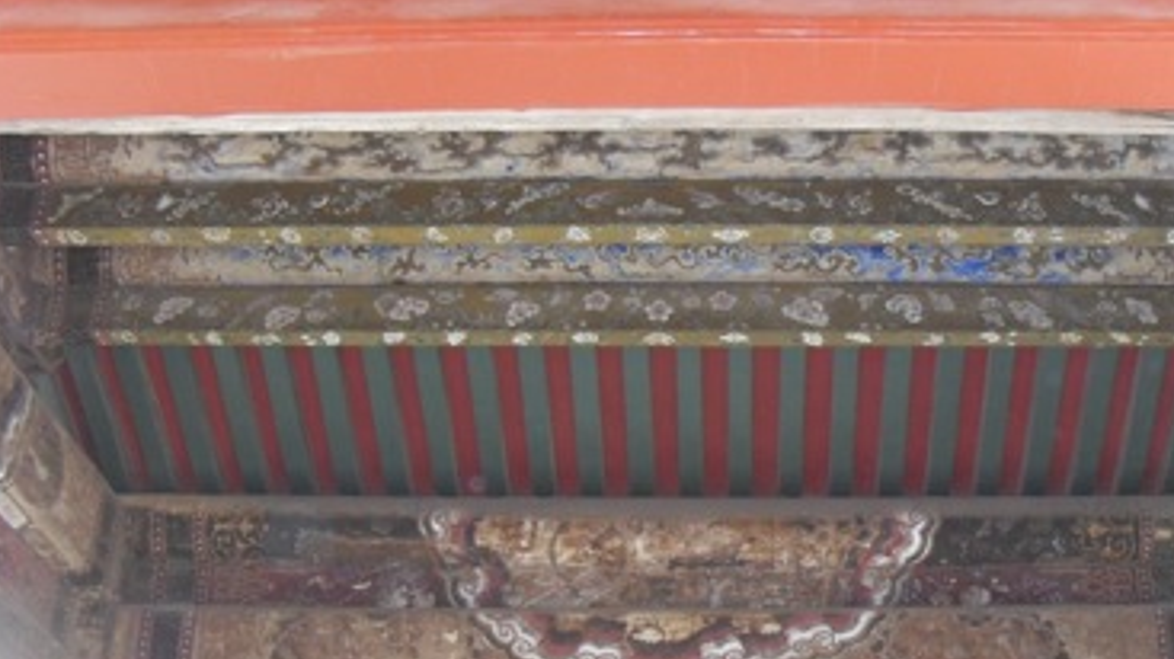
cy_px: 441
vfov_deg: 23.4
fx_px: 1587
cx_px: 665
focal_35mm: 51
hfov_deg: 40.5
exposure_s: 1/45
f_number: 3.5
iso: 400
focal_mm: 6.6
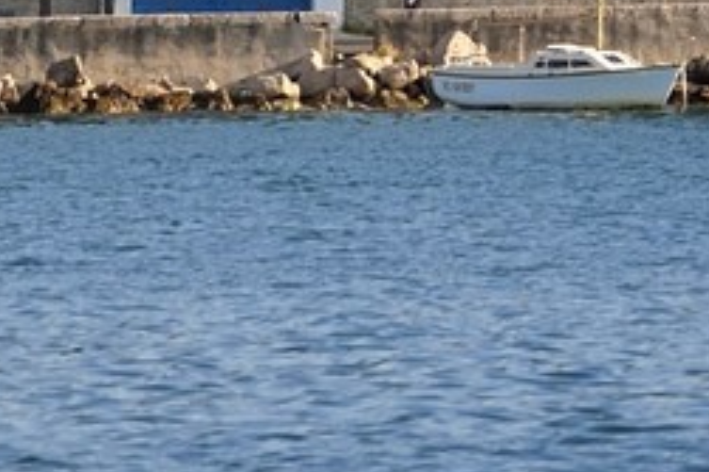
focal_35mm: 1273
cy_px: -892
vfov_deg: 1.1
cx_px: 2110
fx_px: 25054
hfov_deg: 1.6
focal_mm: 200
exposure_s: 1/400
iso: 200
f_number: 9
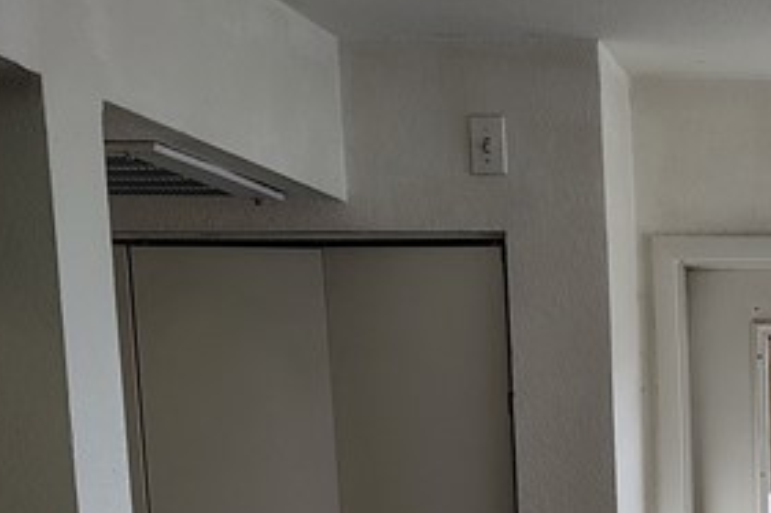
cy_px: 768
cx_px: 1056
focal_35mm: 91
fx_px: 1948
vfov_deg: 14.1
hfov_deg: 20.1
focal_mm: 5.56
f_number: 1.8
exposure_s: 1/405
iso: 100
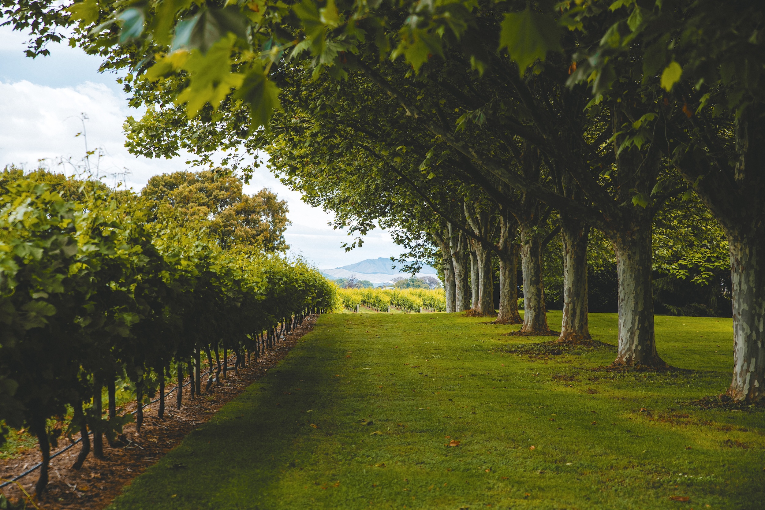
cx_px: 382
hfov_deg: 28.8
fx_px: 1487
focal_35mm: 70
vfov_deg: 19.5
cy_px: 255
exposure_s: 1/400
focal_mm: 70
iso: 125
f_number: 4.5
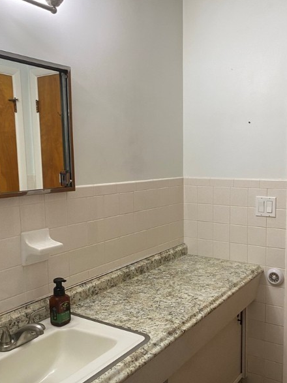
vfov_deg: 53.9
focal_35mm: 34
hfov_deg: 41.4
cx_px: 185
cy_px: 206
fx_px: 376
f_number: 1.8
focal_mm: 4.25
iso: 160
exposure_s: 1/60
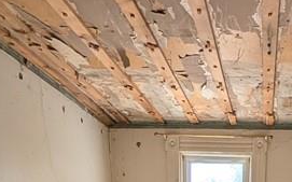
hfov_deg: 40.3
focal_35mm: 48
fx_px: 382
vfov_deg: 18.4
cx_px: 230
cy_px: 358
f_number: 1.7
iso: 49
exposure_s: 1/261
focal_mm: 2.02
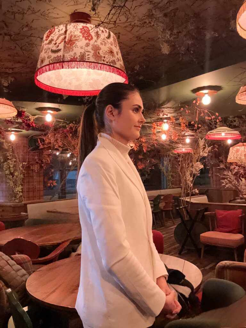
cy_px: 164
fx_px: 284
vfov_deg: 60.0
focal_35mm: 30
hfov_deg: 46.8
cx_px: 123
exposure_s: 1/25
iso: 640
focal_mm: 2.69
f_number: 1.9
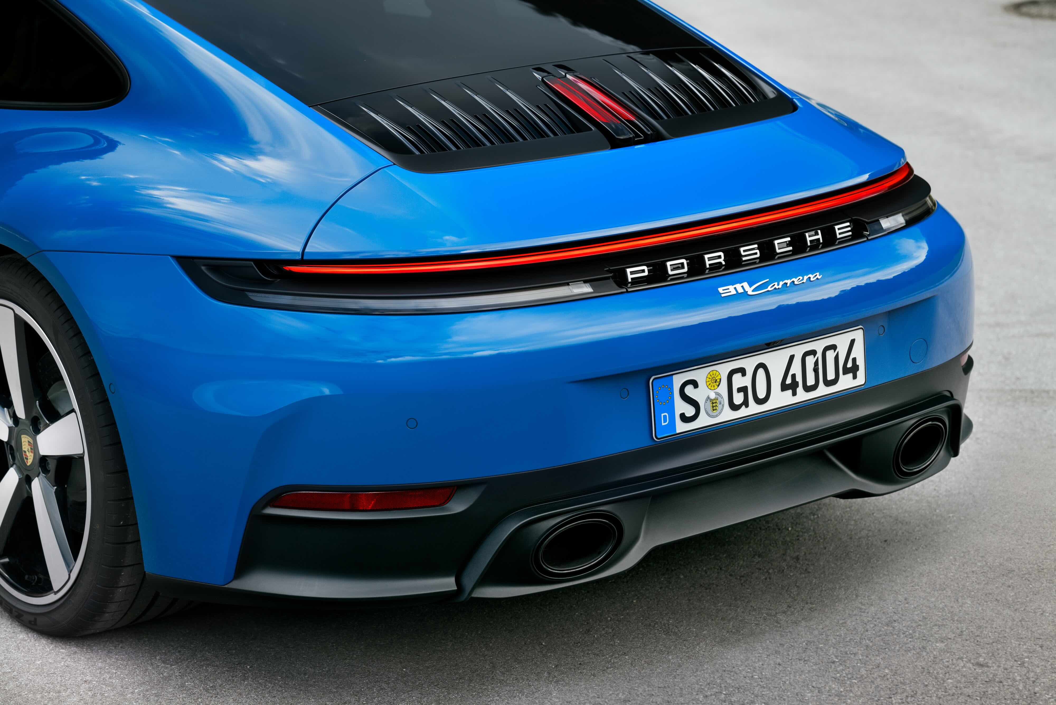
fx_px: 2641
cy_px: 352
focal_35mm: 90
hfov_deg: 22.6
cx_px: 528
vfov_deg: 15.2
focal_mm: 90
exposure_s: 1/160
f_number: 4.5
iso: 250
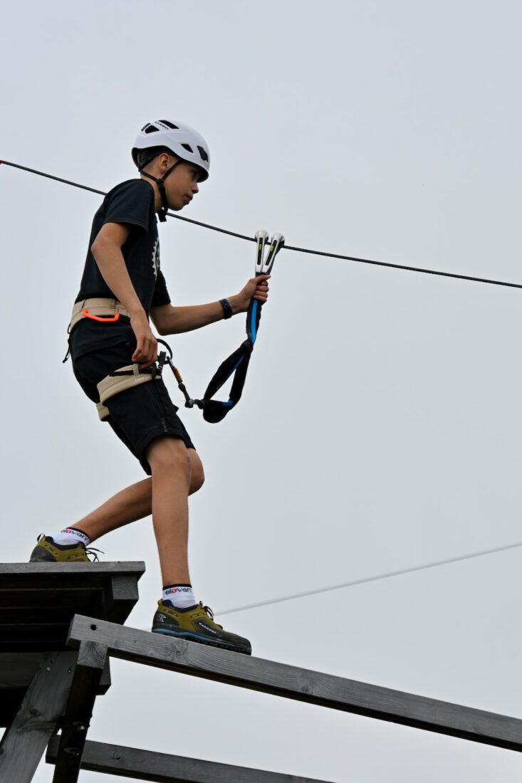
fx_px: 2611
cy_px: 392
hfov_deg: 11.4
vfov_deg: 17.1
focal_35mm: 120
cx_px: 261
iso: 100
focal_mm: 120
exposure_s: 1/400
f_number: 7.1
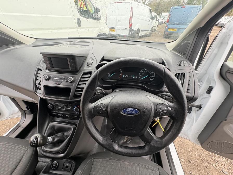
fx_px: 94
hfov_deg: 102.1
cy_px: 88
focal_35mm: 14
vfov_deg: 85.7
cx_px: 116
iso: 160
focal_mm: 2.22
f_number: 2.2
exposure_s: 1/99
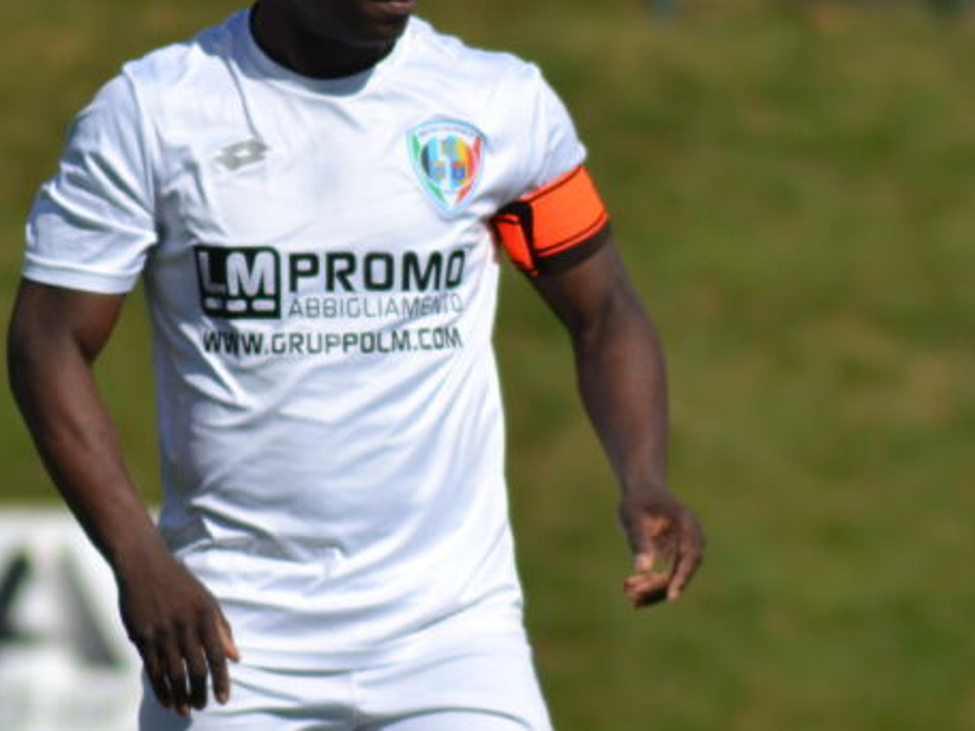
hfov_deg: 2.2
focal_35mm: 922
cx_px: 394
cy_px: 389
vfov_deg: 1.6
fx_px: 25962
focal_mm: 300
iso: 280
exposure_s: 1/2000
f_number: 7.1
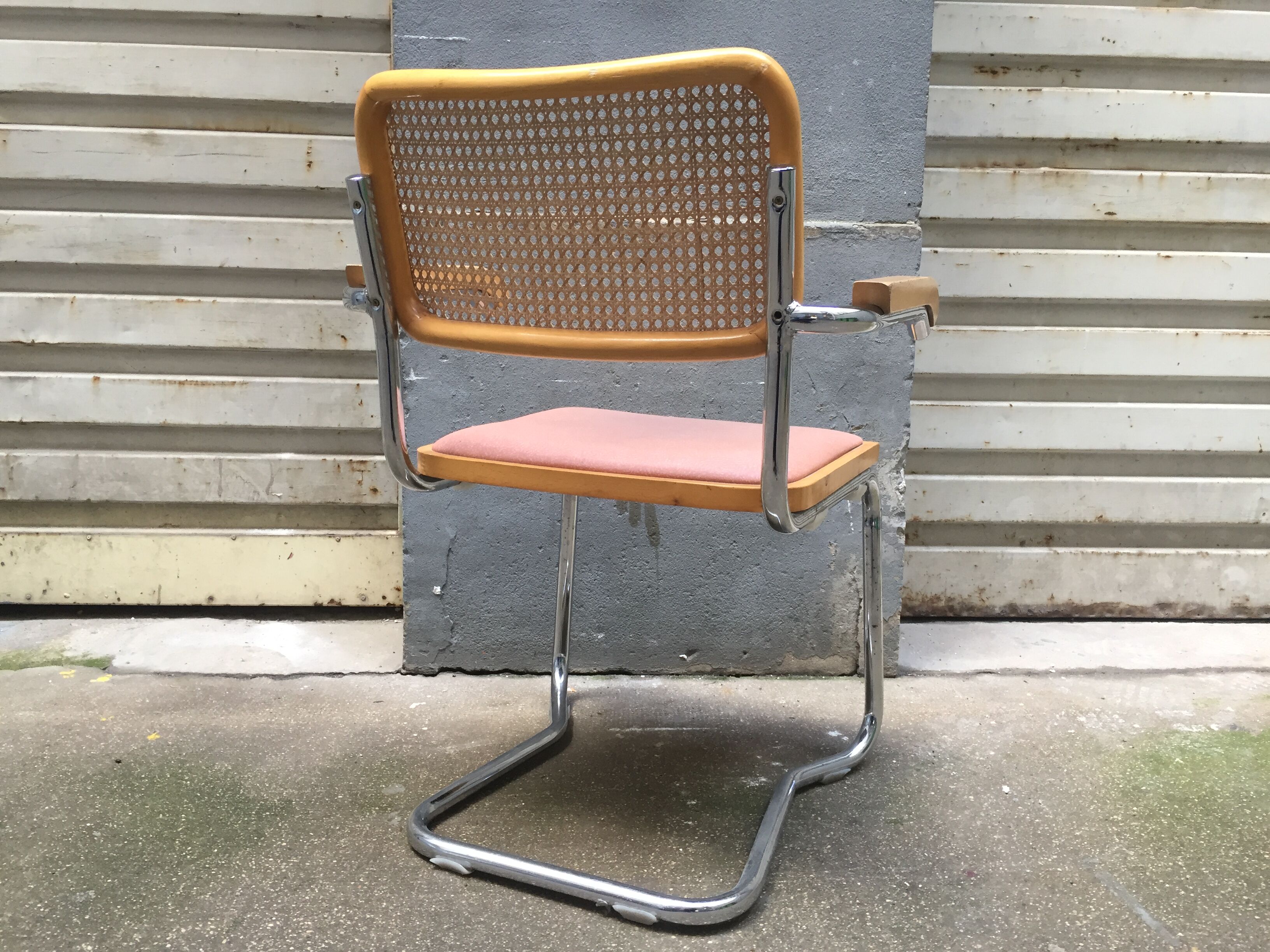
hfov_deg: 61.7
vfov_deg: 48.2
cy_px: 476
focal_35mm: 29
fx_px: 1064
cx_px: 635
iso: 80
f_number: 2.2
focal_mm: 4.15
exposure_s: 1/33
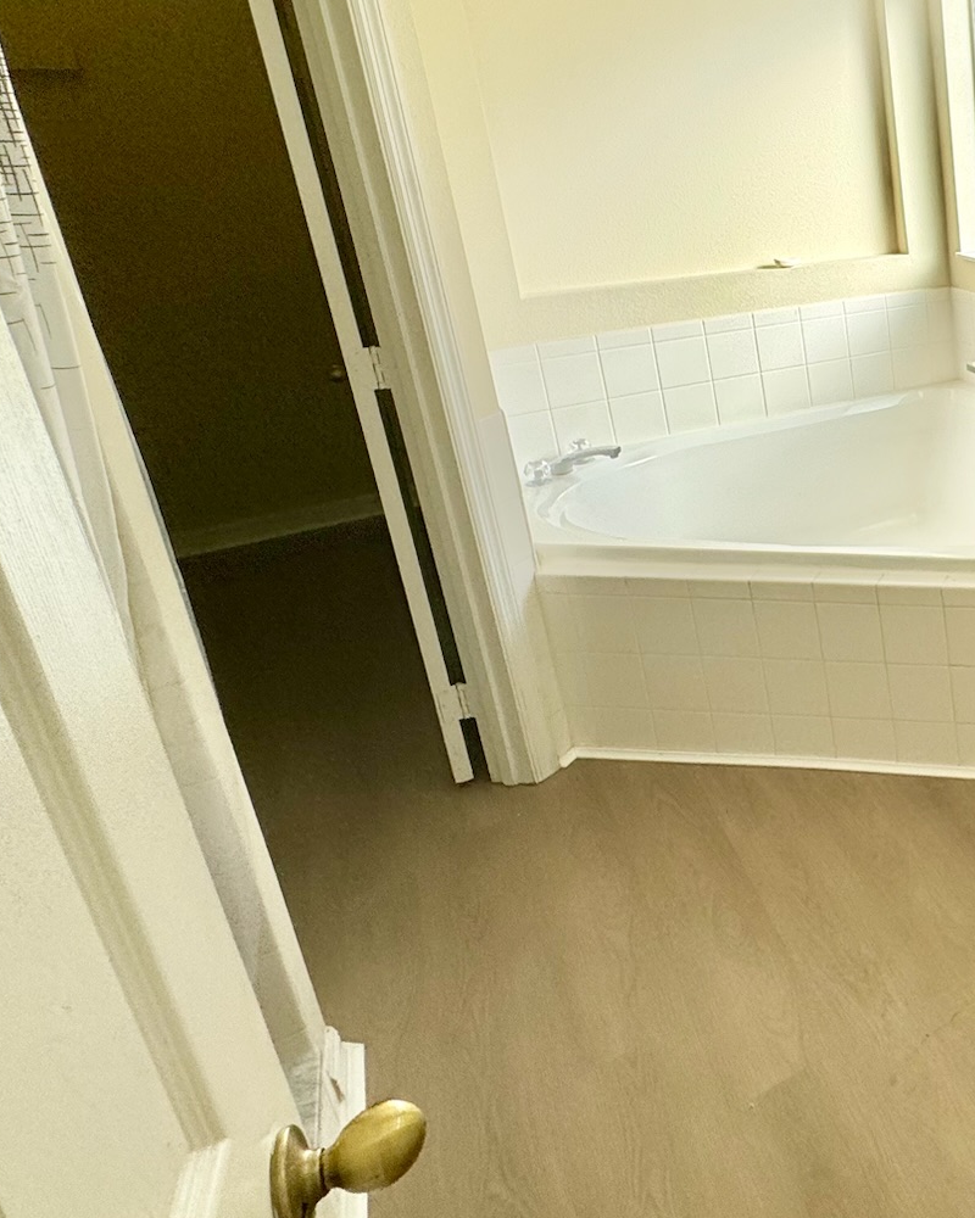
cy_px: 409
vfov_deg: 60.8
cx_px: 1171
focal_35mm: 28
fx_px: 1010
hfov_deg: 38.2
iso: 40
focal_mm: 2.22
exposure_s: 1/652
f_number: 2.2
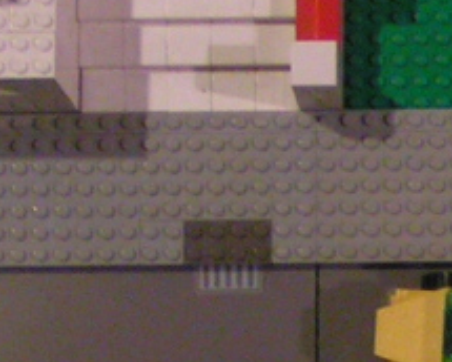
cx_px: 557
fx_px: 2956
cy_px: 341
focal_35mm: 221
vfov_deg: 7.0
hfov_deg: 8.6
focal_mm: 5.8
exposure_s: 1/10
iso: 200
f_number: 2.8
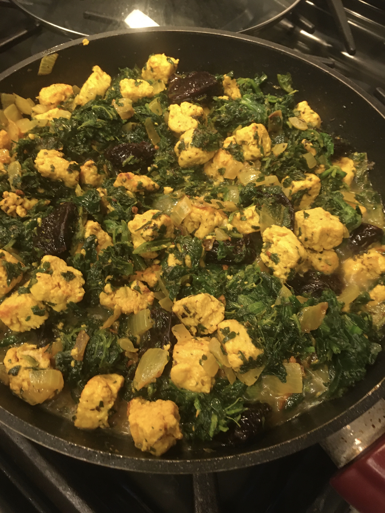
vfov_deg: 61.7
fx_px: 430
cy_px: 256
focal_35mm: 29
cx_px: 192
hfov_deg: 48.2
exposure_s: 1/17
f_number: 2.2
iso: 200
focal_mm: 4.15
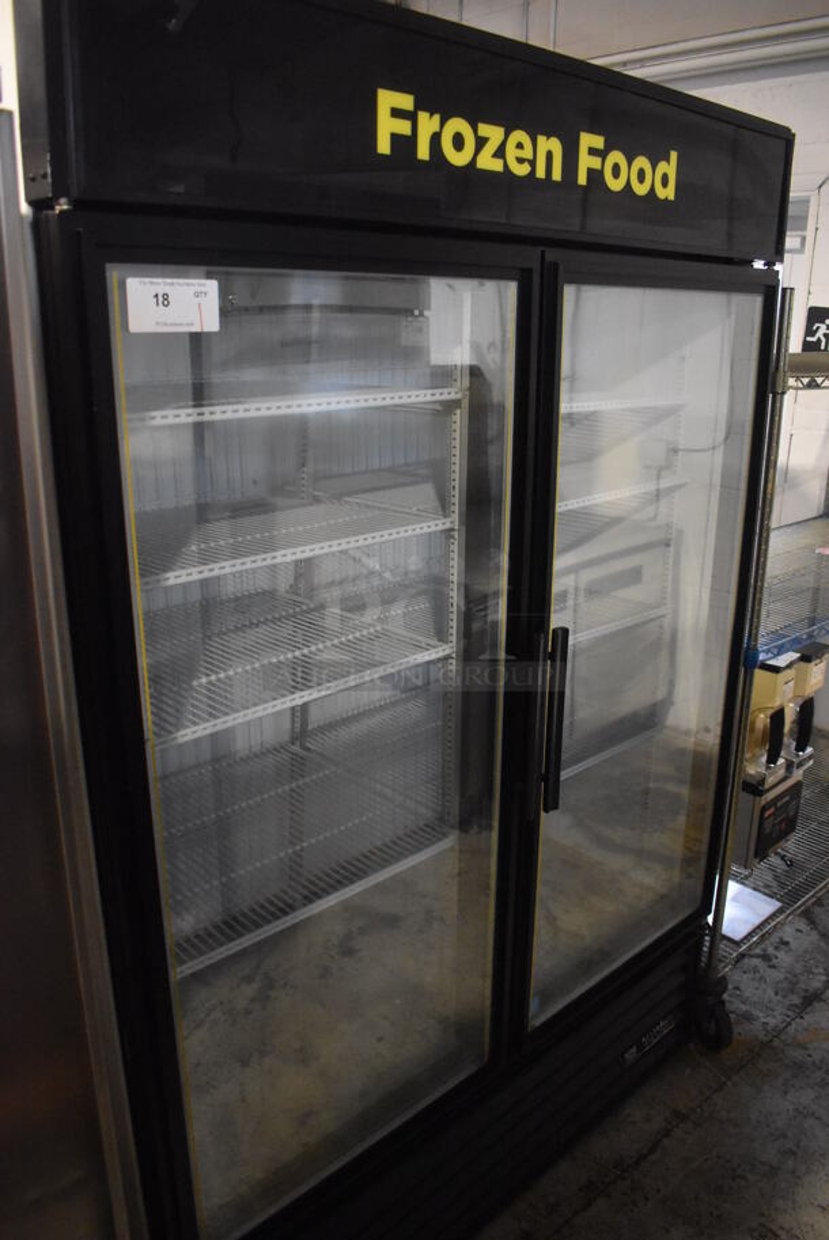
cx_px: 414
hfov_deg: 48.0
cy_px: 620
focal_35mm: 27
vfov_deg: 67.3
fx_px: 931
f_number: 3.5
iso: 5600
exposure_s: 1/125
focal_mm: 18
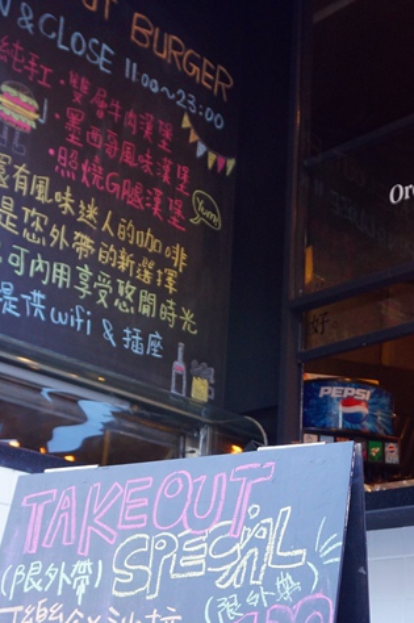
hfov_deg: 22.9
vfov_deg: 33.6
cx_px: 267
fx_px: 1020
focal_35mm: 59
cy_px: 427
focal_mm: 20
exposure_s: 1/60
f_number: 4
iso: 400
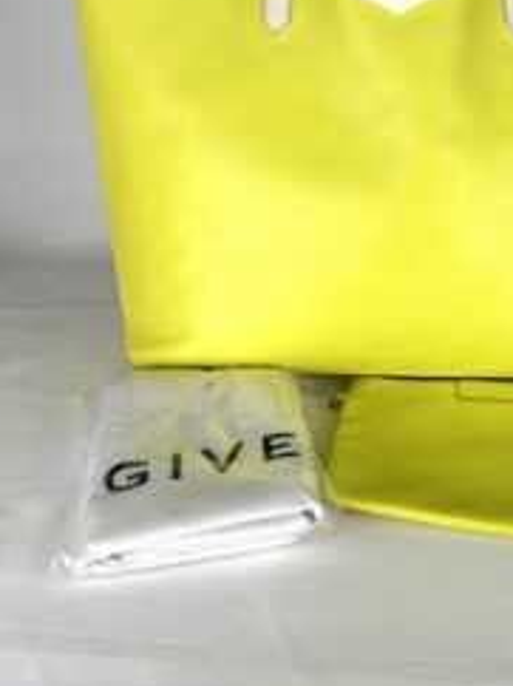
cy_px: 159
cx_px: 377
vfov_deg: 42.3
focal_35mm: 43
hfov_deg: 33.0
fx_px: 851
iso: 40
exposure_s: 1/208
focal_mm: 5.7
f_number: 1.5
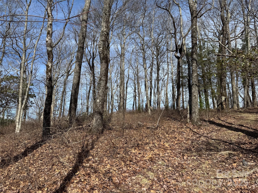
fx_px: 179
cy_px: 96
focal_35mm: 24
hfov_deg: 71.6
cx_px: 129
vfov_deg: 56.8
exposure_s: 1/3802
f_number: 1.78
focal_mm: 6.76
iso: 80
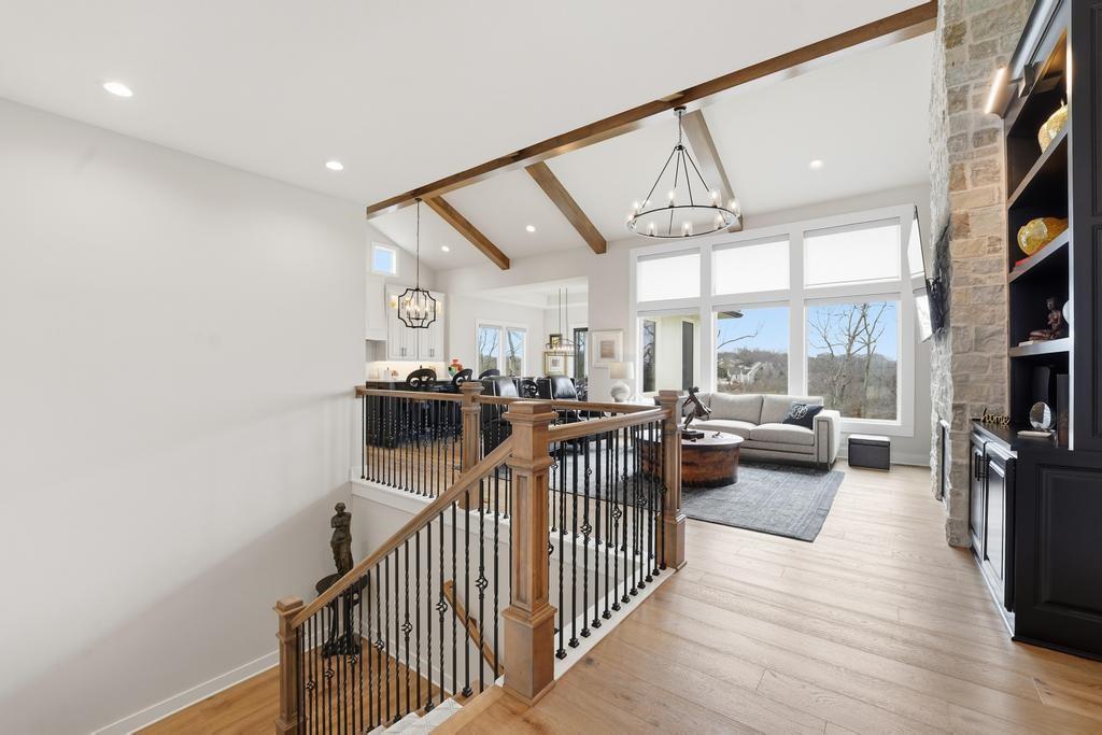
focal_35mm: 14
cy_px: 368
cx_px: 551
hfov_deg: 104.2
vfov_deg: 81.2
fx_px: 429
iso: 100
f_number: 7.1
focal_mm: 14
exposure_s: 1/30
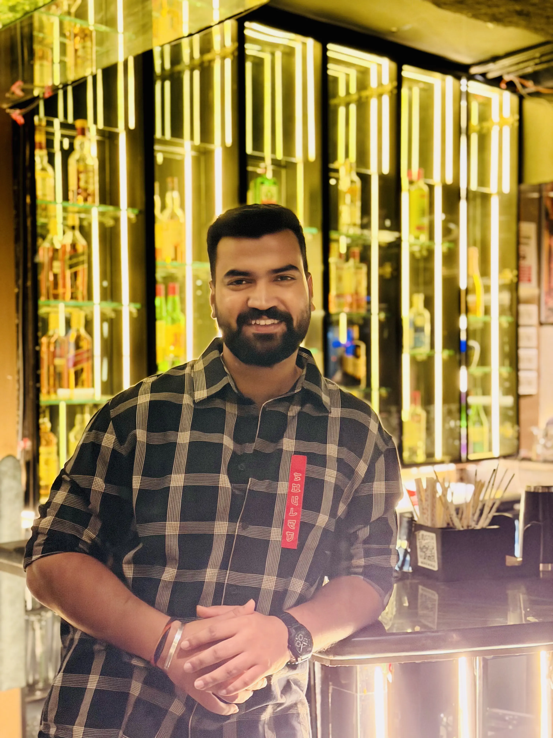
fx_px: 1022
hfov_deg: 30.3
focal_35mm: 48
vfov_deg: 39.7
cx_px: 276
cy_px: 369
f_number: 1.78
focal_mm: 6.76
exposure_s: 1/19
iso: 800
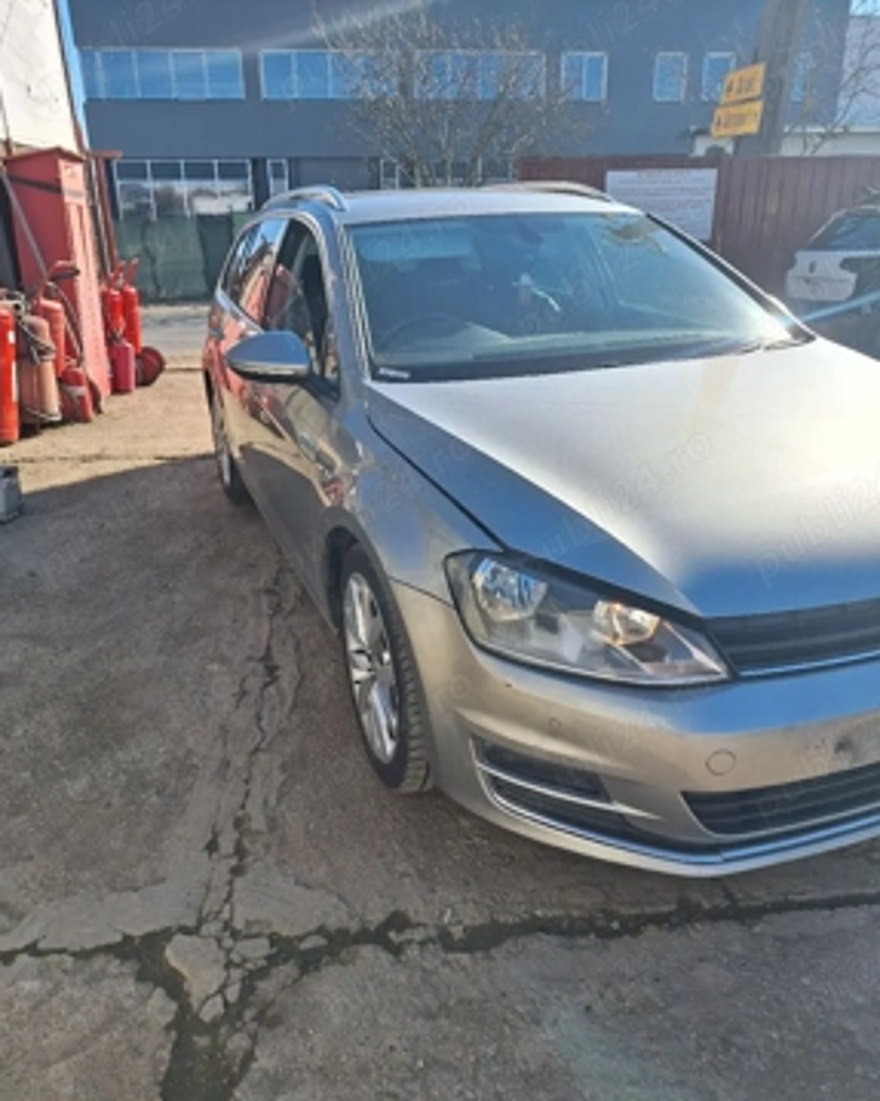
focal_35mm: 25
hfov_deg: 56.8
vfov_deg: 68.1
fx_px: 814
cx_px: 435
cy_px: 543
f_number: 1.8
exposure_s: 1/2000
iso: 40
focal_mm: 5.54
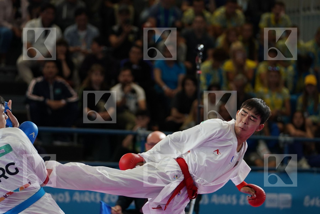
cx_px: 160
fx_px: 2053
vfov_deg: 5.9
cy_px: 107
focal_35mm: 231
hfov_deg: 8.9
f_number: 2.8
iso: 1000
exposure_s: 1/1000
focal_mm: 154
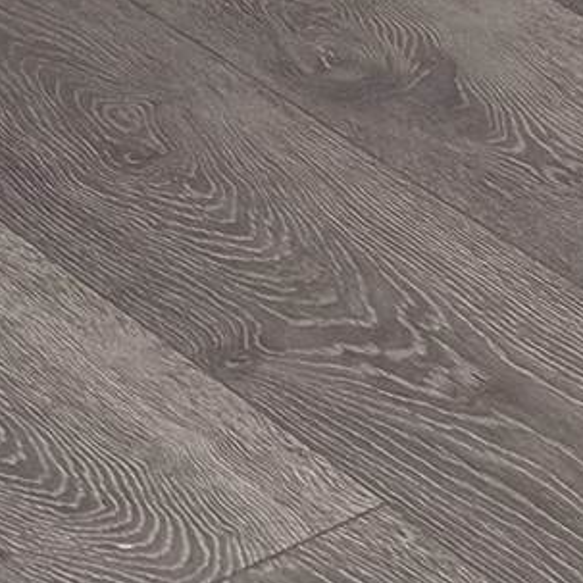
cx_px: 2117
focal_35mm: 215
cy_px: -1433
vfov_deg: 6.9
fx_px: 4097
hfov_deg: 6.8
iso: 200
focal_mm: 6.76
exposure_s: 1/120
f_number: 1.78
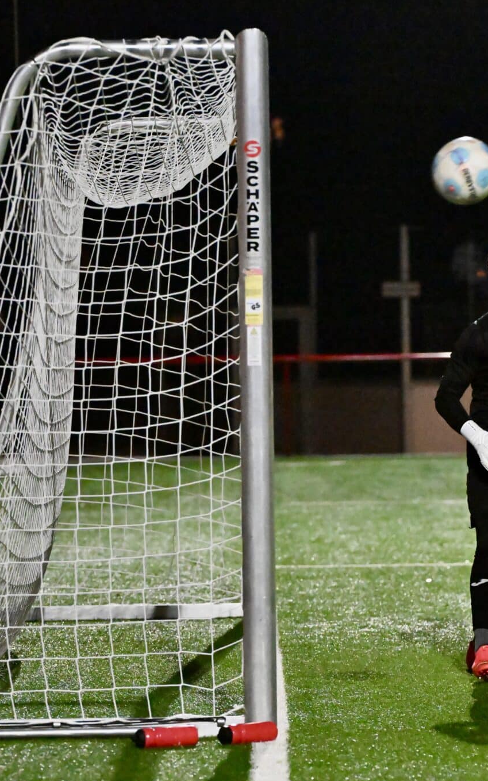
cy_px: 390
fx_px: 4577
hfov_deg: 6.1
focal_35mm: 215
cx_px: 337
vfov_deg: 9.8
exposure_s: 1/1250
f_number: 3.5
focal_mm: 140
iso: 10000
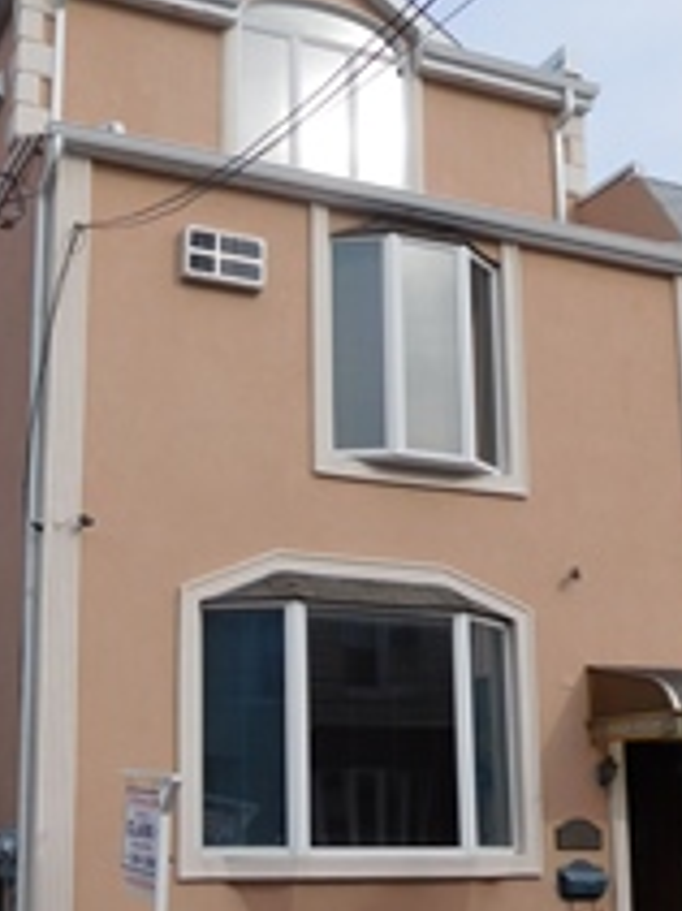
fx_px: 1394
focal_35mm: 53
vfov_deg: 36.0
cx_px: 220
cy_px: 579
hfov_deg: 27.3
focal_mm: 5
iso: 125
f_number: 3.5
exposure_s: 1/1250
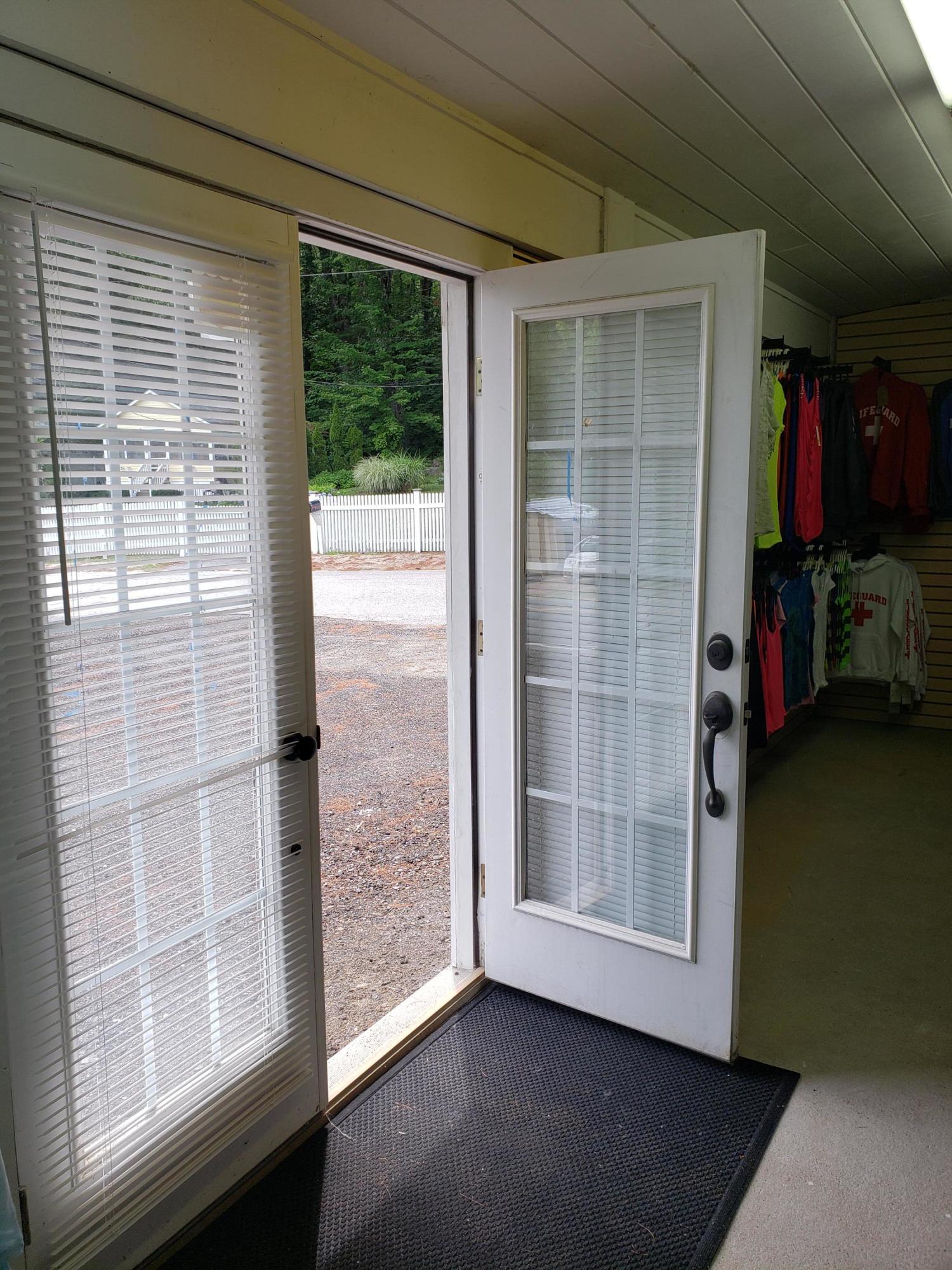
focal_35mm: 26
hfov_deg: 53.1
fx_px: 953
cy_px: 635
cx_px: 476
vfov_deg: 67.3
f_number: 2.4
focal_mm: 4.3
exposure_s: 1/241
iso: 50
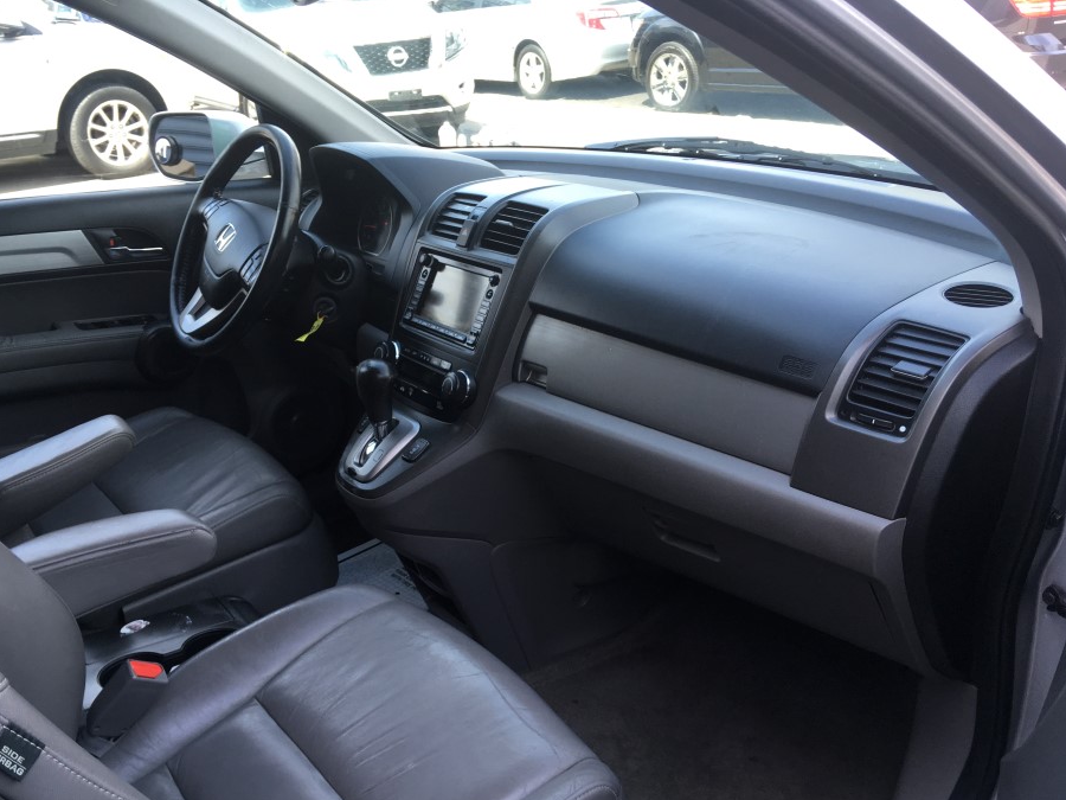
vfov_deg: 42.9
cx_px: 470
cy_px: 453
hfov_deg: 55.2
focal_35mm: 33
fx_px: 1016
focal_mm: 4.15
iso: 32
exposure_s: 1/120
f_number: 2.2
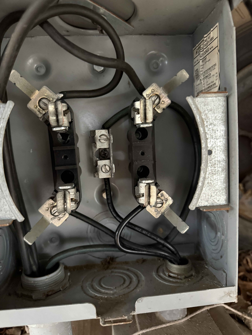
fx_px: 233
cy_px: 168
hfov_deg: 56.8
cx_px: 126
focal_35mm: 24
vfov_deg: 71.6
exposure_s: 1/33
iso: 1000
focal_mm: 6.76
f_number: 1.78
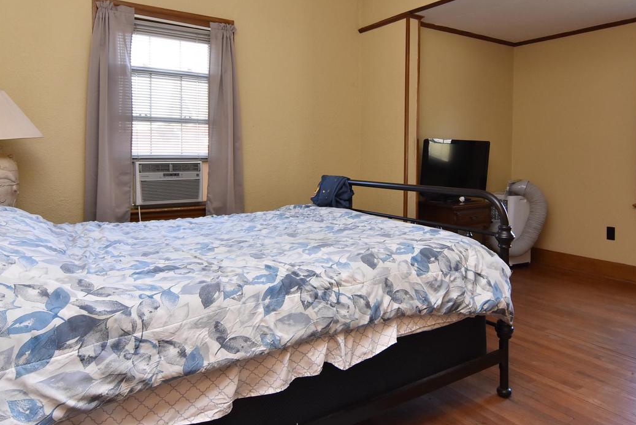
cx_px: 339
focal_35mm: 25
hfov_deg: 71.4
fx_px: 442
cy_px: 166
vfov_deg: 51.0
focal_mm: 12
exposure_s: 1/50
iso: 800
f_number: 7.1
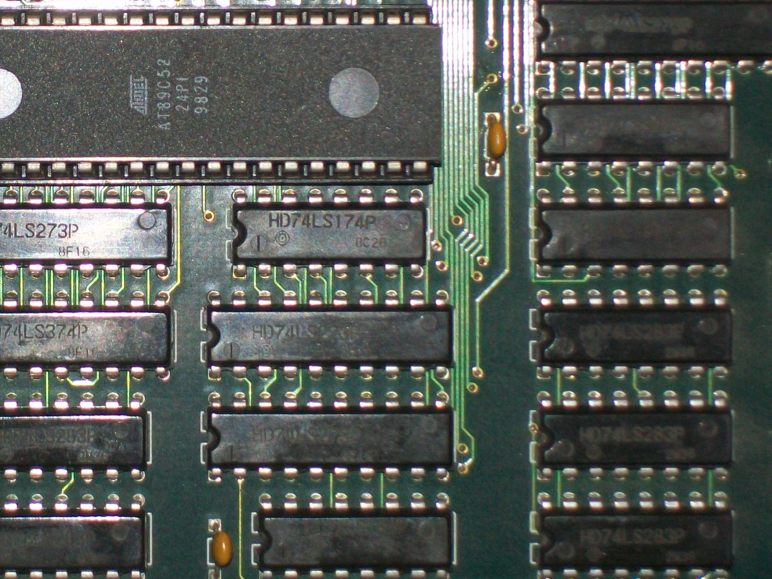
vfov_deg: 7.5
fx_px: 4394
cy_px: 87
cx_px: 171
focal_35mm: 197
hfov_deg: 10.0
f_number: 4.9
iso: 64
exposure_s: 1/125
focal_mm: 18.3
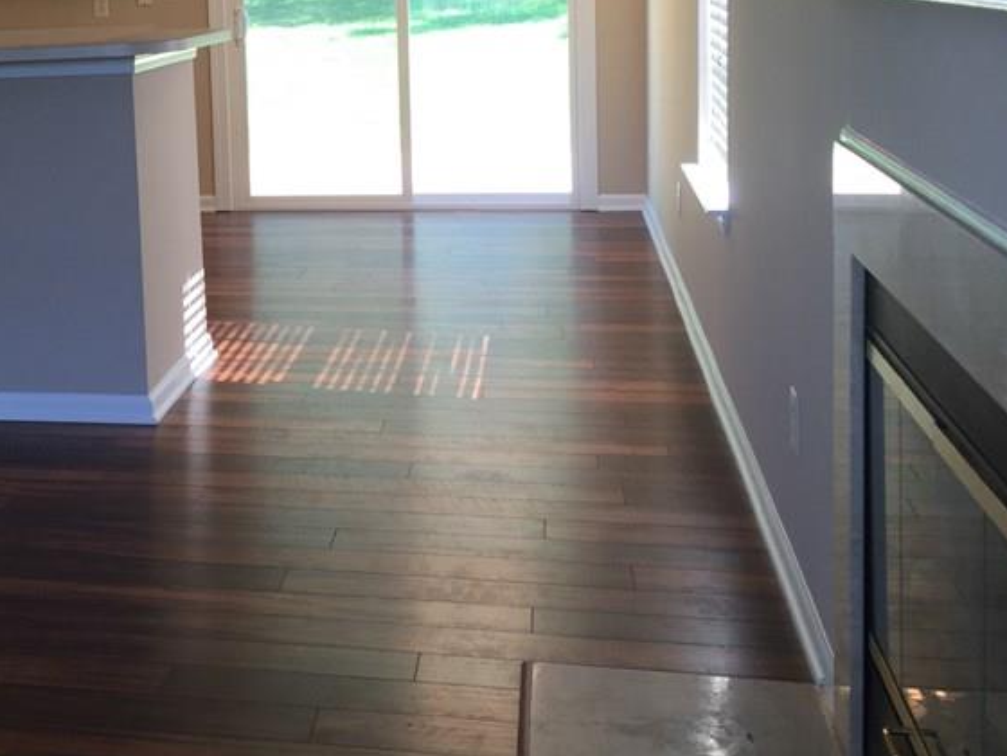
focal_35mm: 53
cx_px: 164
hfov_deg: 34.7
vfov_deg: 26.9
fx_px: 1542
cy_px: 139
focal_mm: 4.15
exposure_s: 1/60
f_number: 2.2
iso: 40
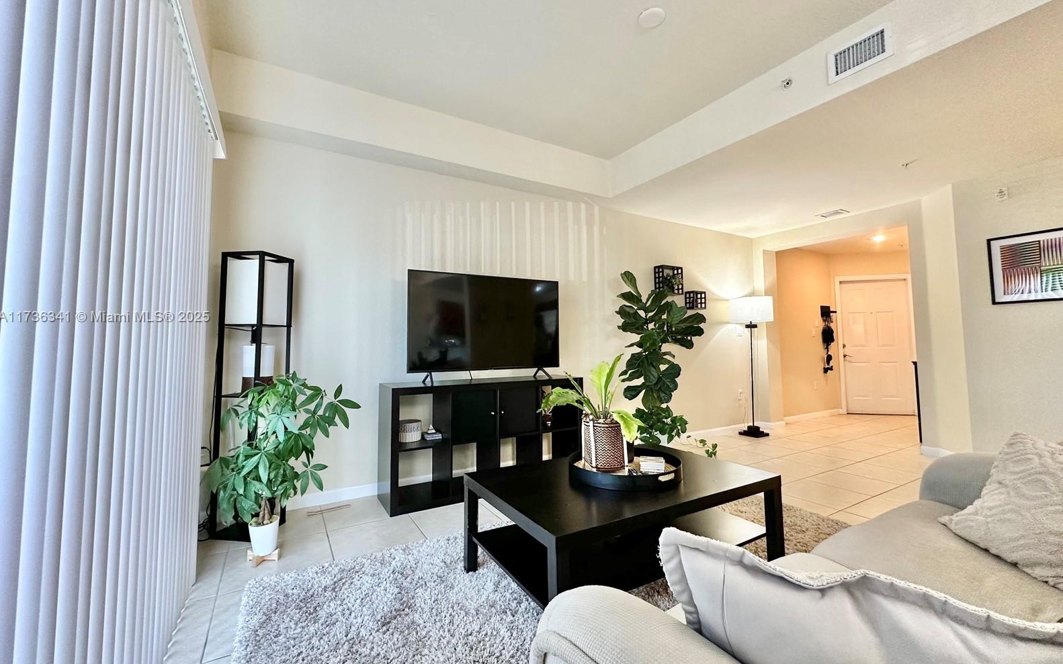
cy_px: 318
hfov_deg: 101.5
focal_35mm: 15
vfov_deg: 74.8
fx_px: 435
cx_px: 532
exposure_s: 1/60
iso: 200
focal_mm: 2.22
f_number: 2.2
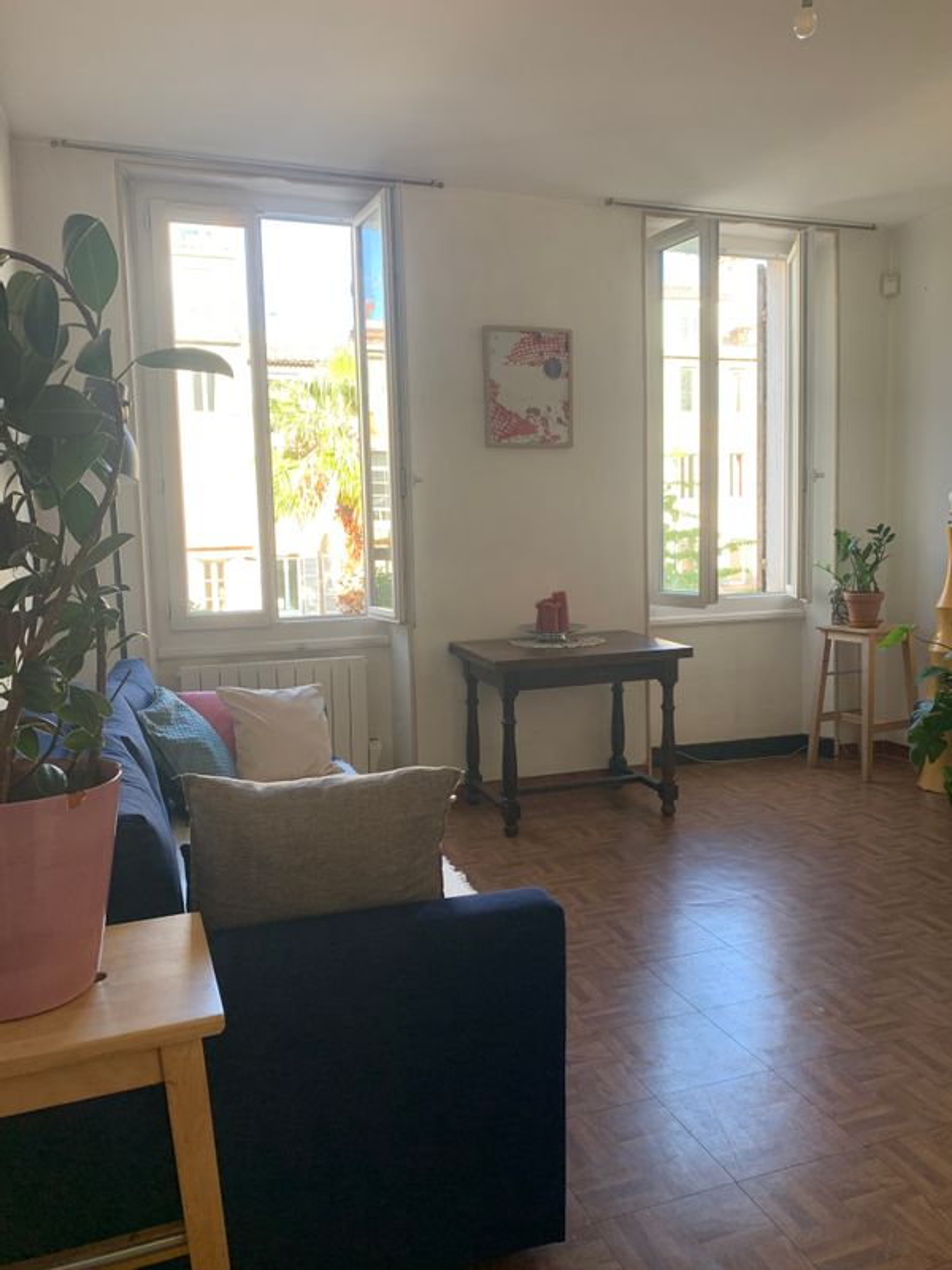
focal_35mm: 26
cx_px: 476
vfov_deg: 67.3
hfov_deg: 53.1
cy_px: 635
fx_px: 953
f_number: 1.8
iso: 64
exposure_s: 1/121
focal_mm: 4.25
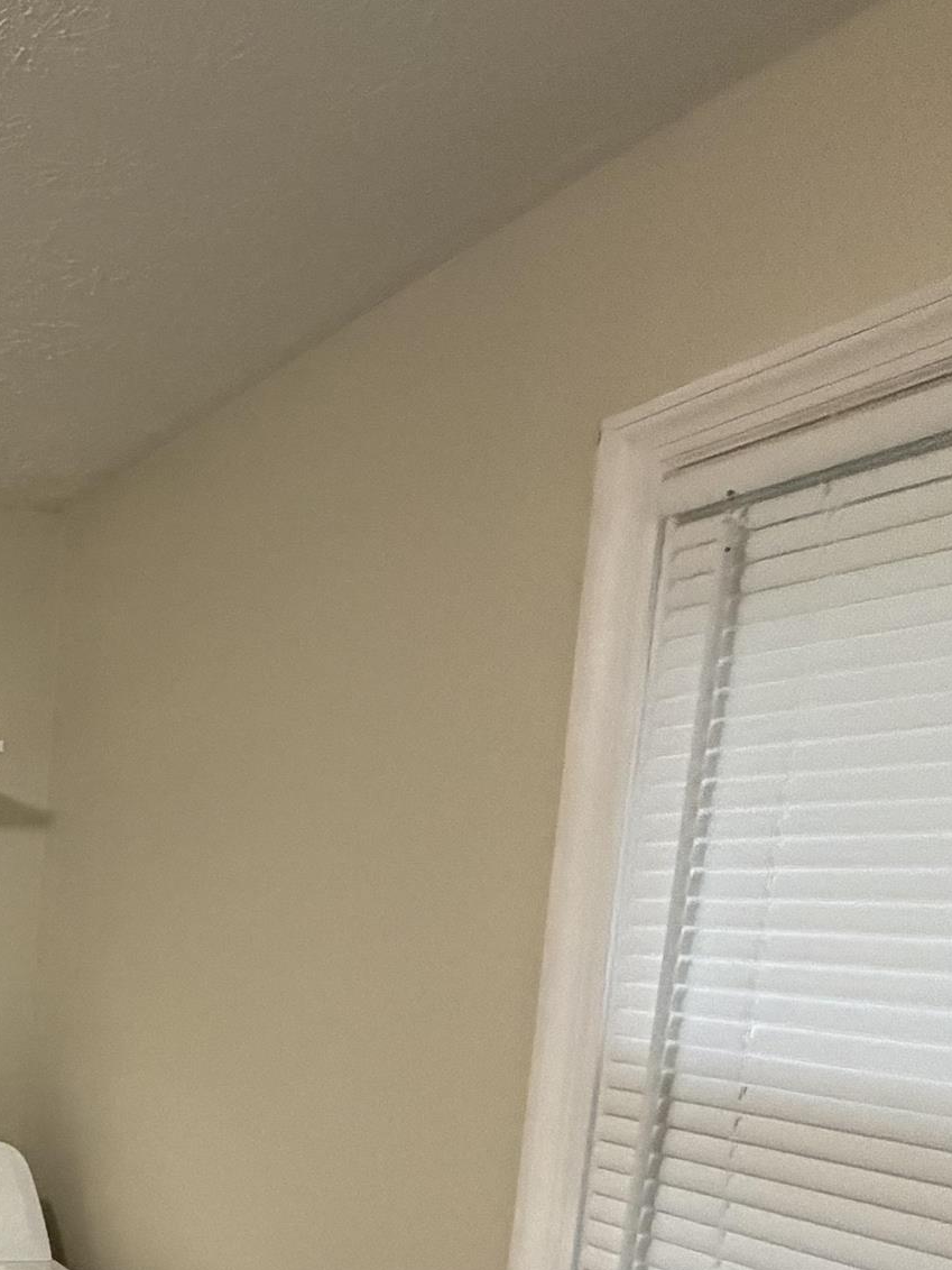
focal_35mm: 38
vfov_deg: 45.1
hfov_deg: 26.9
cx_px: -473
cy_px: 1105
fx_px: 1393
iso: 1000
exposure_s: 1/60
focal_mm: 2.22
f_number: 2.2
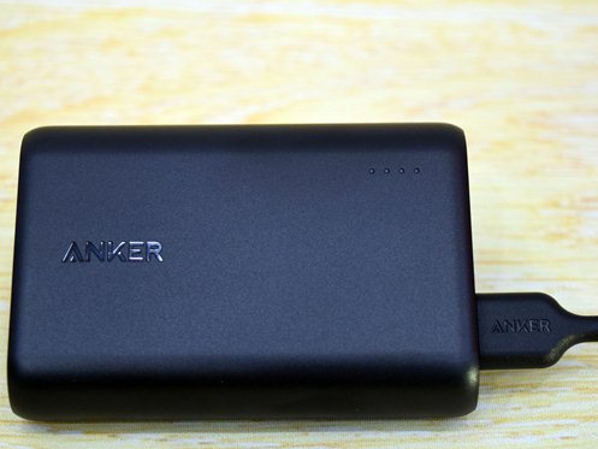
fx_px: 1348
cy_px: 245
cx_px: 270
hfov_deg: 25.0
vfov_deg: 18.9
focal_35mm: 78
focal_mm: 42
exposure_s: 1/100
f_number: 5
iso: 800
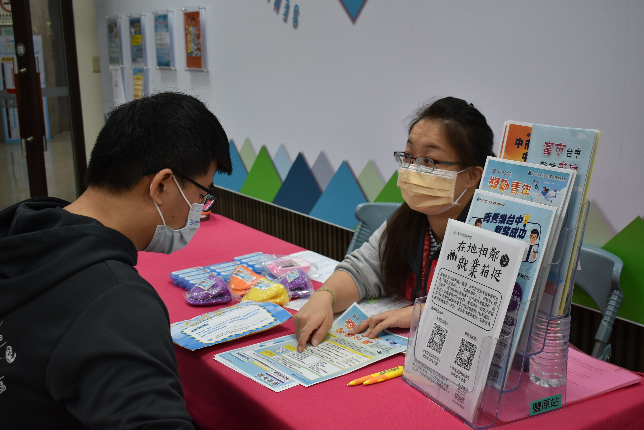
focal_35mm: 42
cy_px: 215
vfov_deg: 31.9
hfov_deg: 46.4
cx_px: 322
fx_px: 751
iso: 720
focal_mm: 28
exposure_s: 1/60
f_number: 4.2
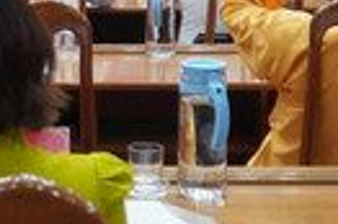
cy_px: -75
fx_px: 1163
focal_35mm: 124
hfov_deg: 16.2
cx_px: 0
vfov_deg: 10.8
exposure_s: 1/160
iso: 4000
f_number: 4
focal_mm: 20
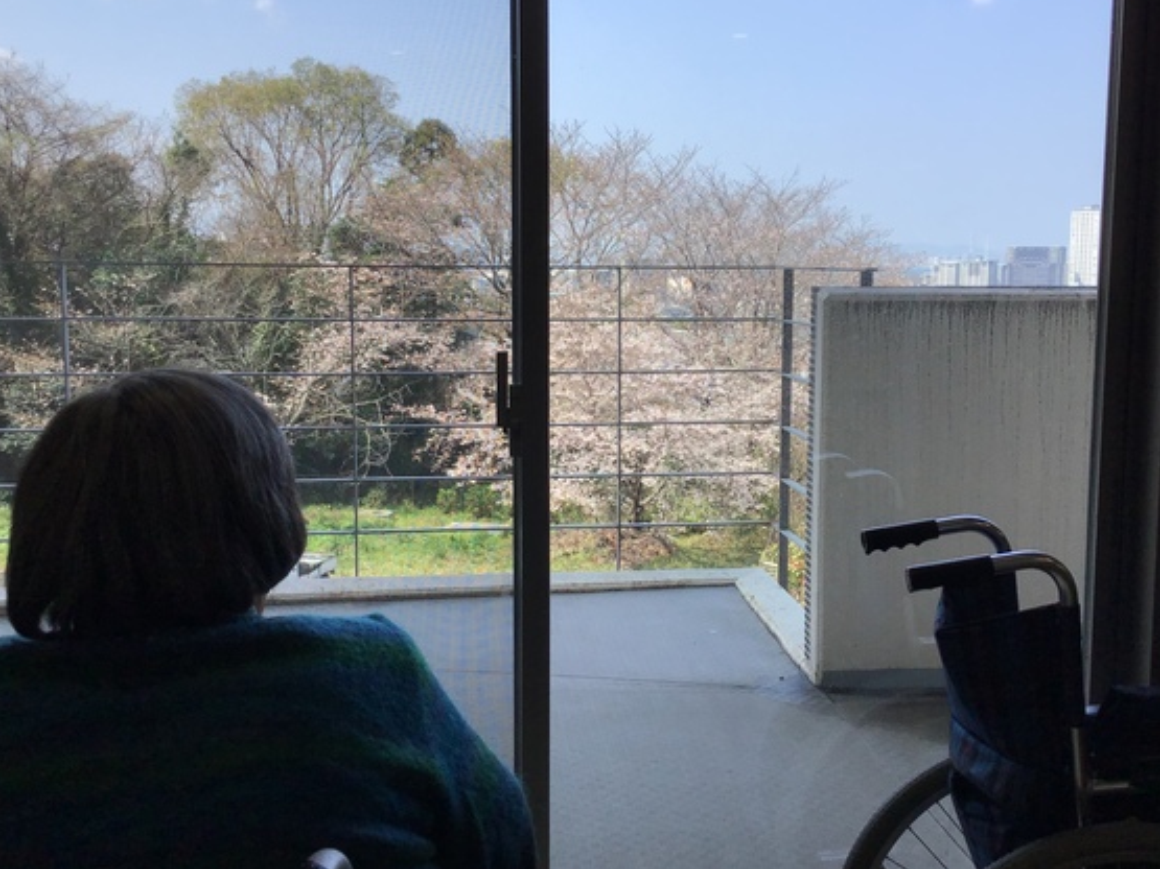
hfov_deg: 48.9
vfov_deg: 37.7
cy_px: 399
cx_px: 621
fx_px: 1273
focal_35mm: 38
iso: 25
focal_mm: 3.3
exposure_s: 1/529
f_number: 2.4
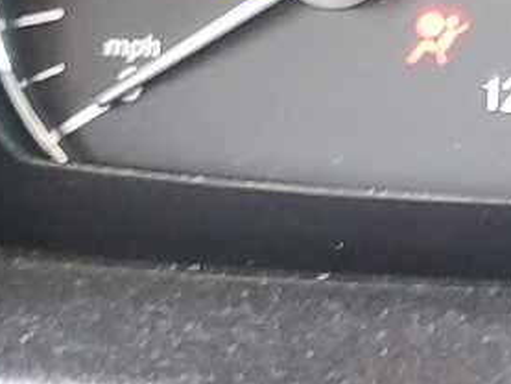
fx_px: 2215
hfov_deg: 12.3
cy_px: -277
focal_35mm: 150
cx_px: 860
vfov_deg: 9.5
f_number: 1.5
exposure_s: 1/60.2
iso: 203
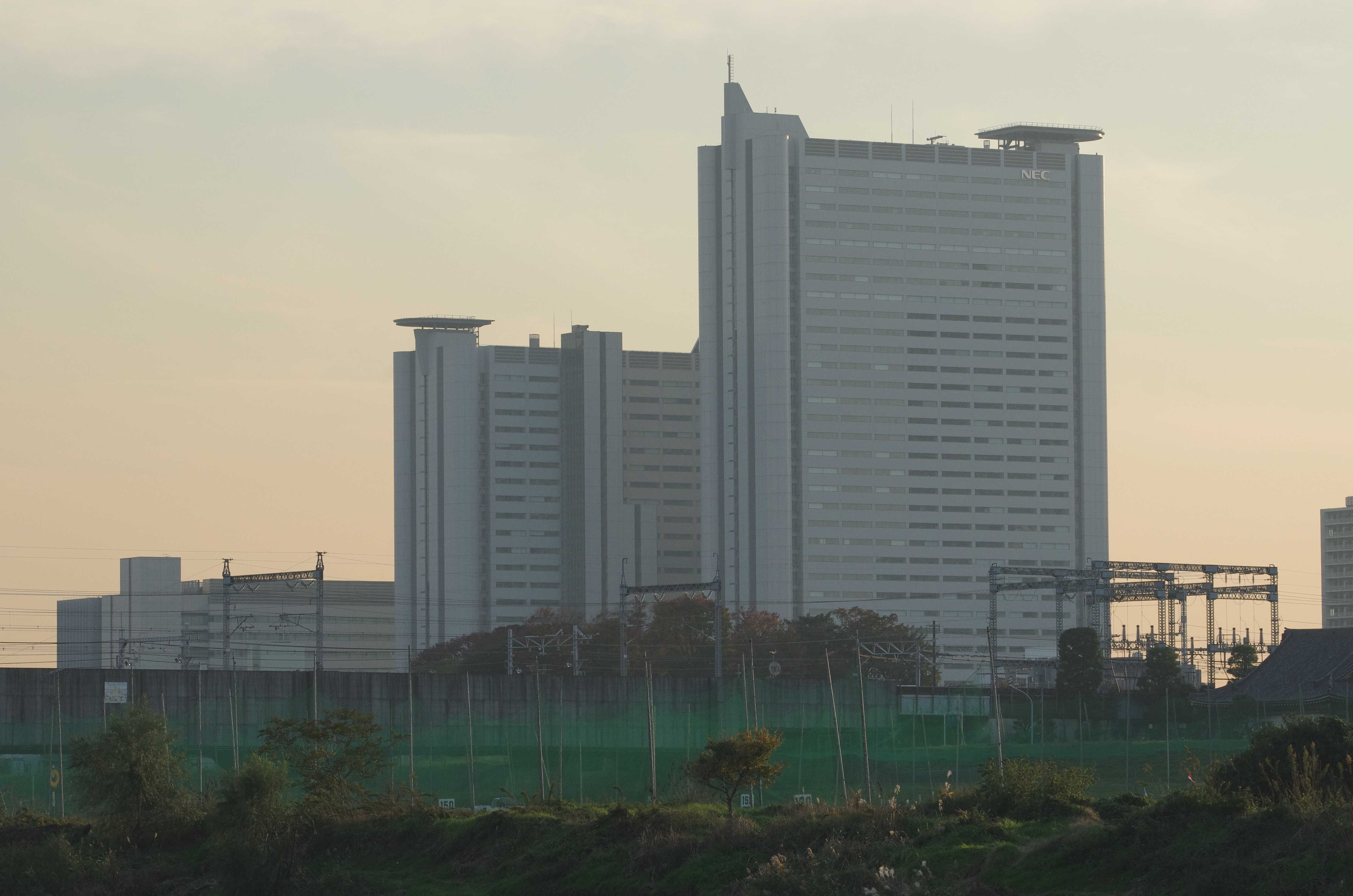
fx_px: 6076
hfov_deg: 12.7
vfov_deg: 8.4
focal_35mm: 162
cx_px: 676
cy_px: 448
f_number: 5.6
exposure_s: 1/1600
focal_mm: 108
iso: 800
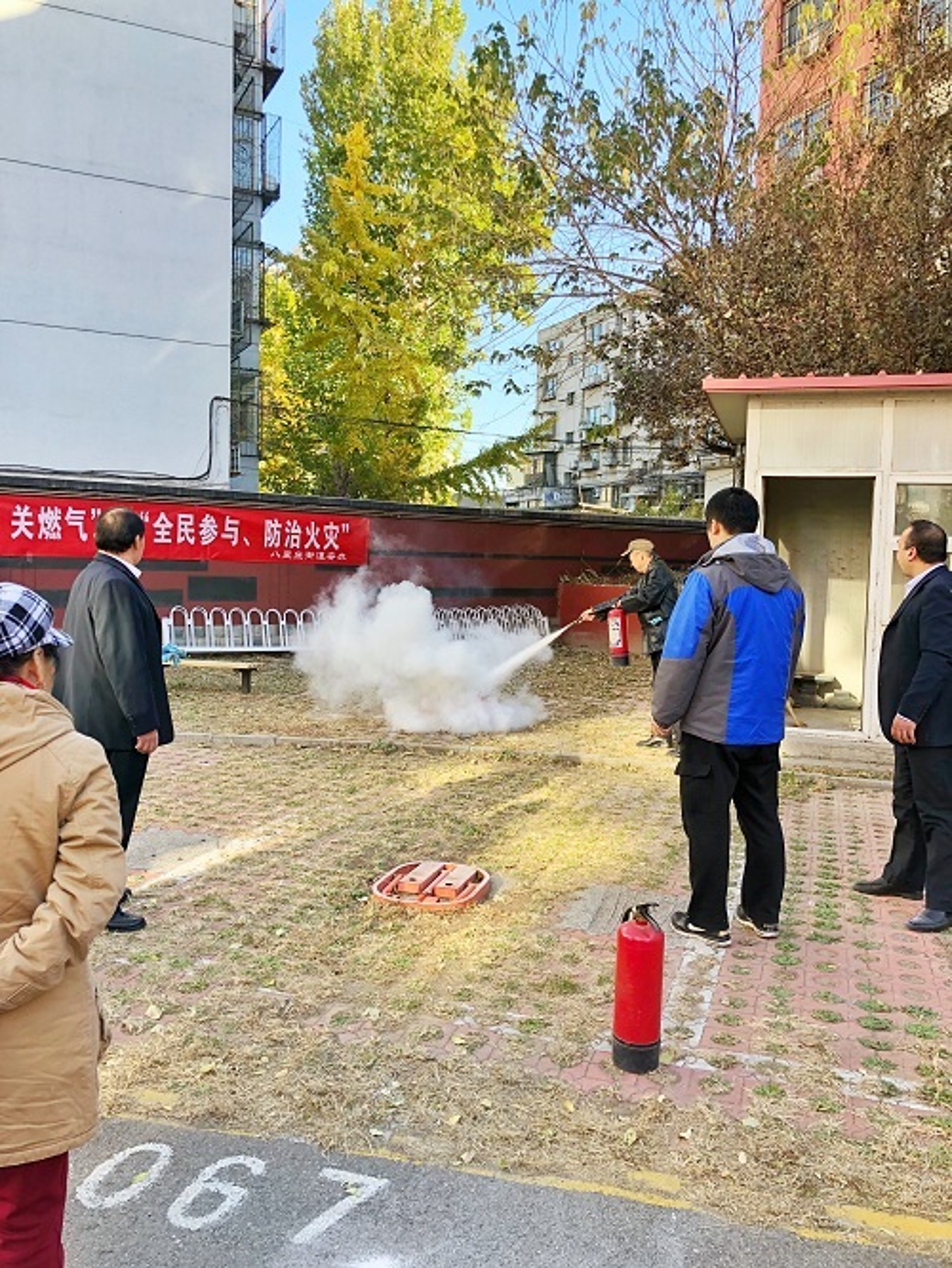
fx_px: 1026
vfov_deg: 63.4
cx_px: 476
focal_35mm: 28
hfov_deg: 49.8
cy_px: 634
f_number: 1.8
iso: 20
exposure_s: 1/180
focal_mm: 4
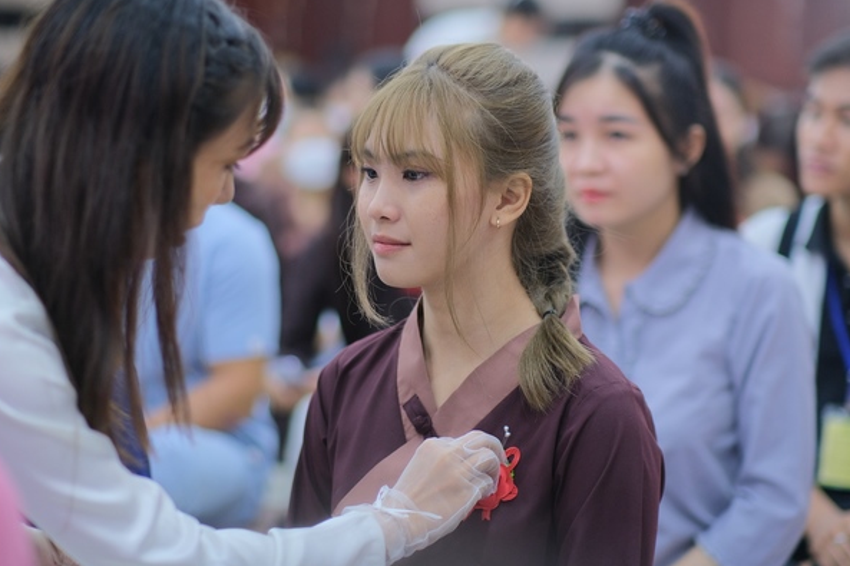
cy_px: 269
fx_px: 2171
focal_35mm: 92
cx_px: 398
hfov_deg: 22.1
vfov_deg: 14.9
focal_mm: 56
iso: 1000
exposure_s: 1/125
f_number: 1.4
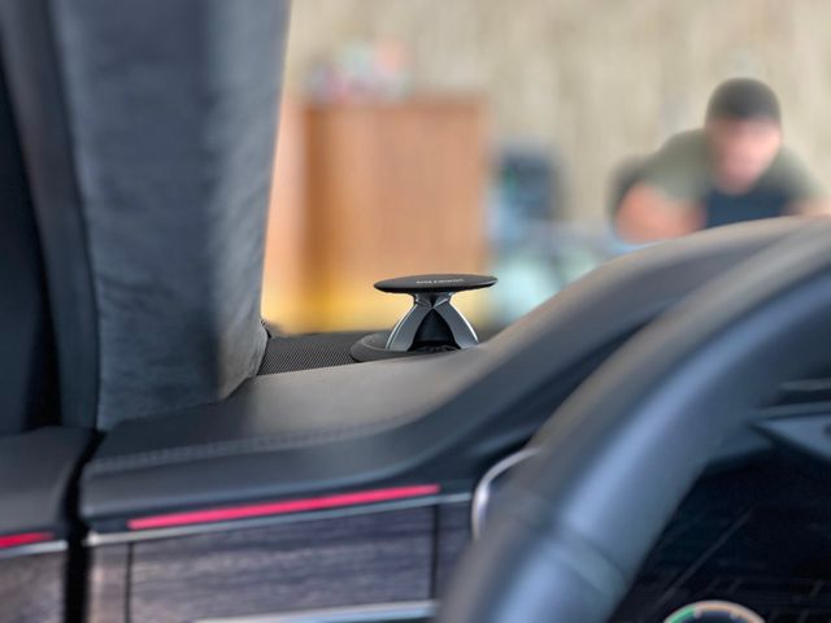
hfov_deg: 25.3
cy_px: 312
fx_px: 1848
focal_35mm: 77
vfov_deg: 19.1
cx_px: 416
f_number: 2.8
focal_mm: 9
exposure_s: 1/40
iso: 160
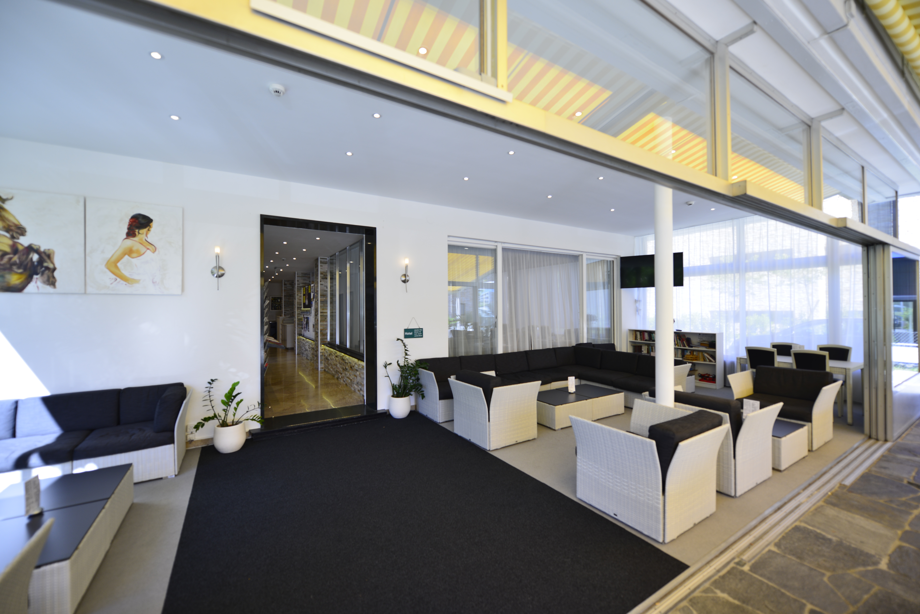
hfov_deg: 104.2
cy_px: 307
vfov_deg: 81.2
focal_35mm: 14
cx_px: 460
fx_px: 358
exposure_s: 1/250
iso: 200
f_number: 2.8
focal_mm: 14
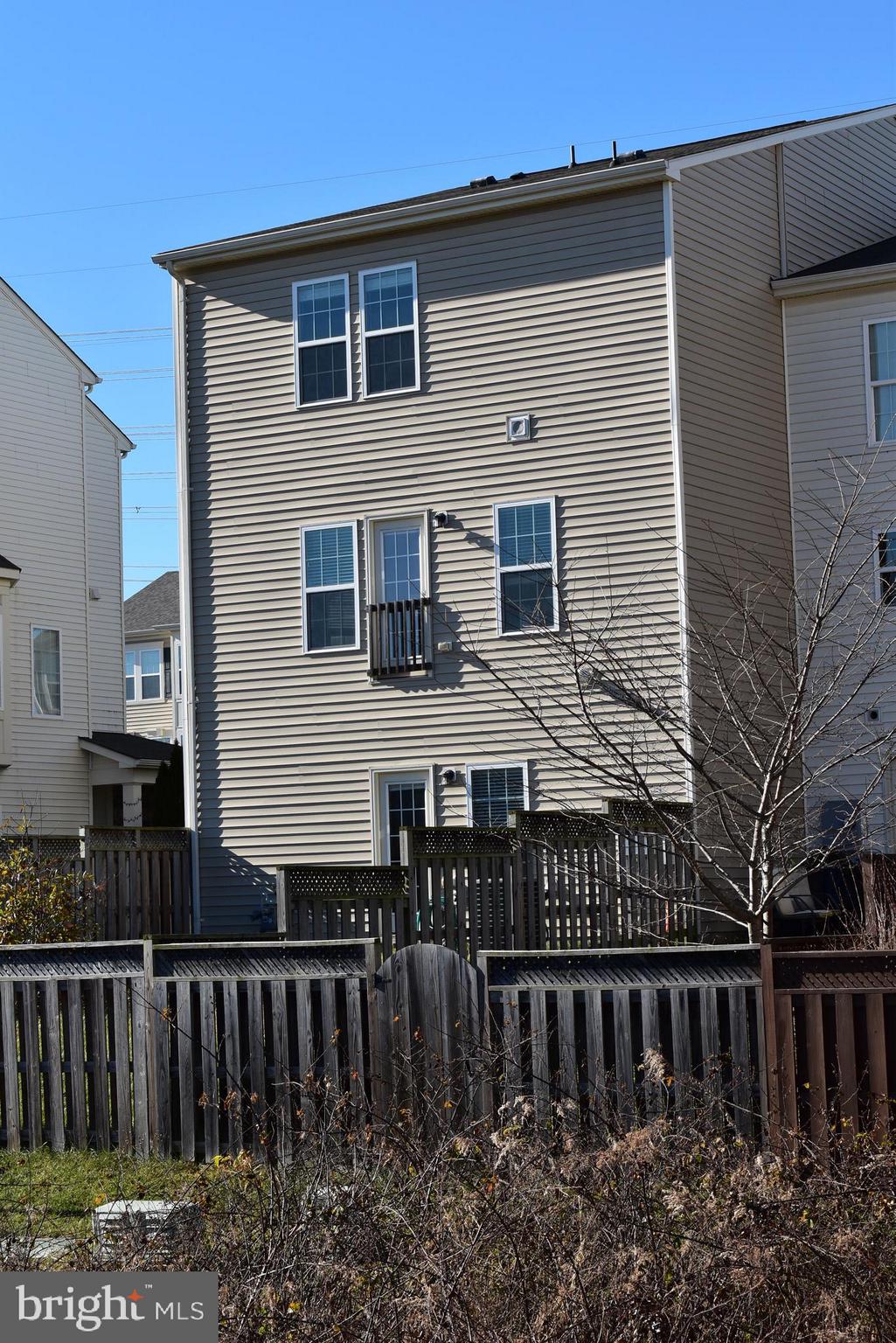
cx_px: 448
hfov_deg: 18.9
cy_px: 672
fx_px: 2686
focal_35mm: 72
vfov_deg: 28.1
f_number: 11
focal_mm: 48
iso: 400
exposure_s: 1/400
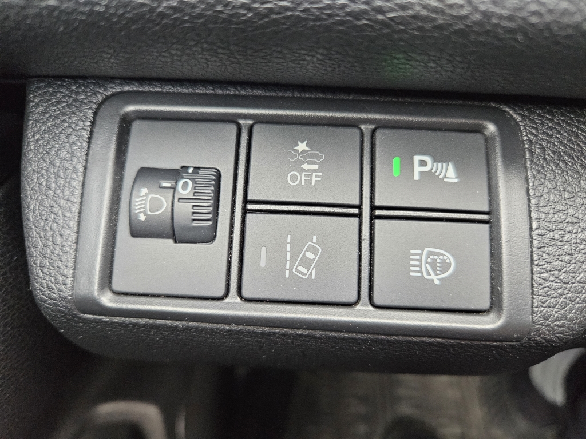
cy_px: 220
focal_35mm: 23
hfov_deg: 73.9
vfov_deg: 58.9
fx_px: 389
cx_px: 293
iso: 800
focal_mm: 5.4
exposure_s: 1/100
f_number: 1.8
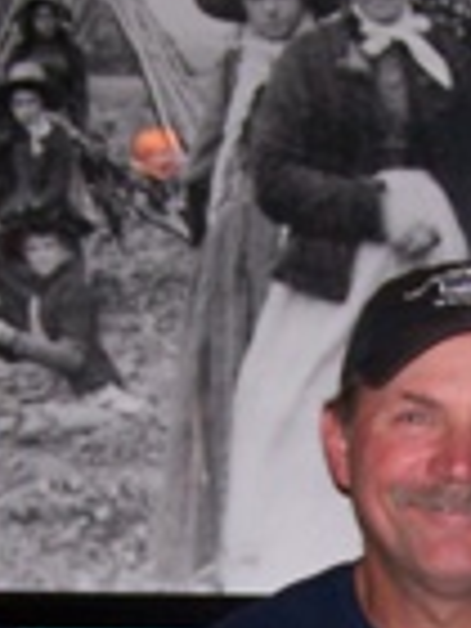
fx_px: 2540
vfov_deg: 13.9
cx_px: 415
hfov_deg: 10.5
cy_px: 641
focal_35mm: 140
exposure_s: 1/60
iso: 140
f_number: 2.8
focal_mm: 6.3
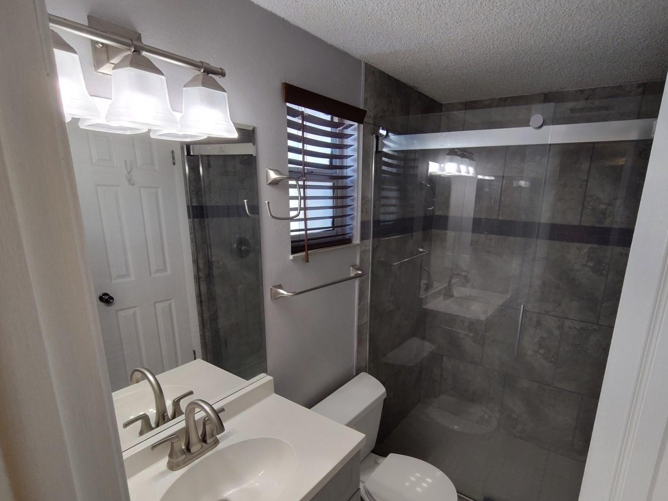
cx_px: 366
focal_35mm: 19
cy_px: 280
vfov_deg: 68.5
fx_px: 367
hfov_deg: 84.4
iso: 154
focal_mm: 1.66
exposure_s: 1/60
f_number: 2.2
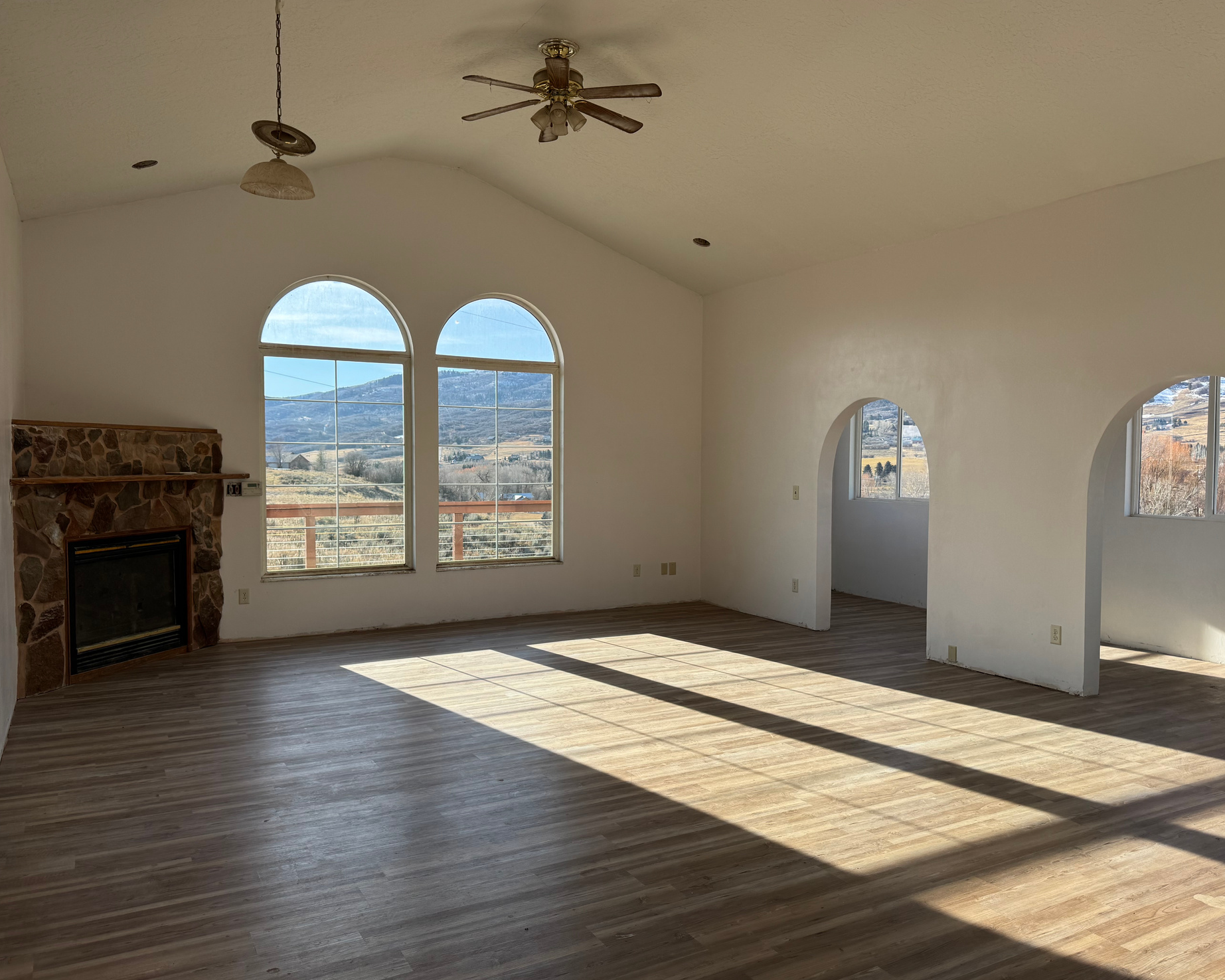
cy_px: 497
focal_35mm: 26
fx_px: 943
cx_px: 635
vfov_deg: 54.9
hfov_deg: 66.0
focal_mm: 6.76
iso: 80
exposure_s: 1/1026
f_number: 1.78
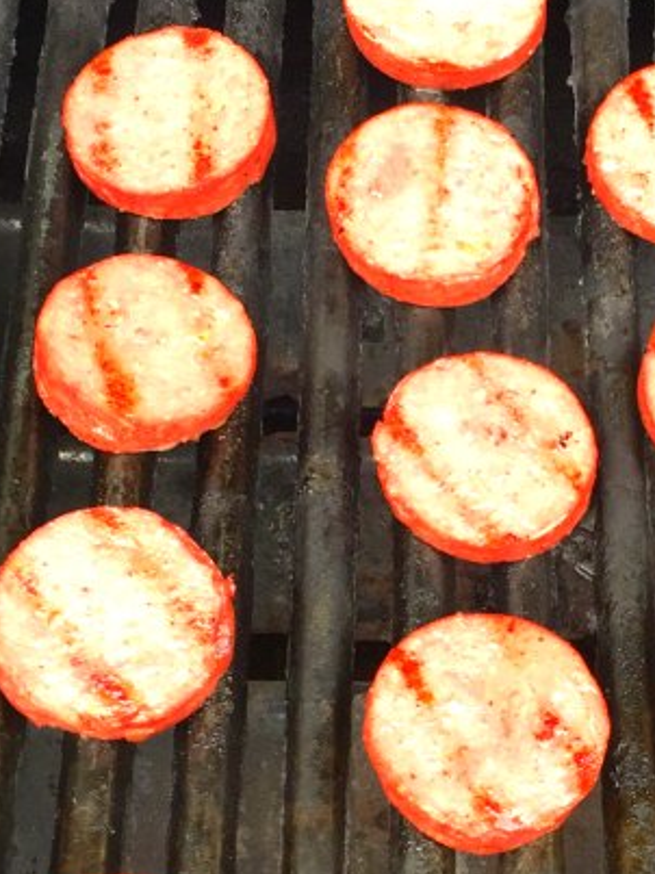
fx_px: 1212
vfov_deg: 39.3
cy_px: 574
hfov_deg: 30.0
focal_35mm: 48
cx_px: 438
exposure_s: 1/120
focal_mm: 4.15
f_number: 2.2
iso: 40
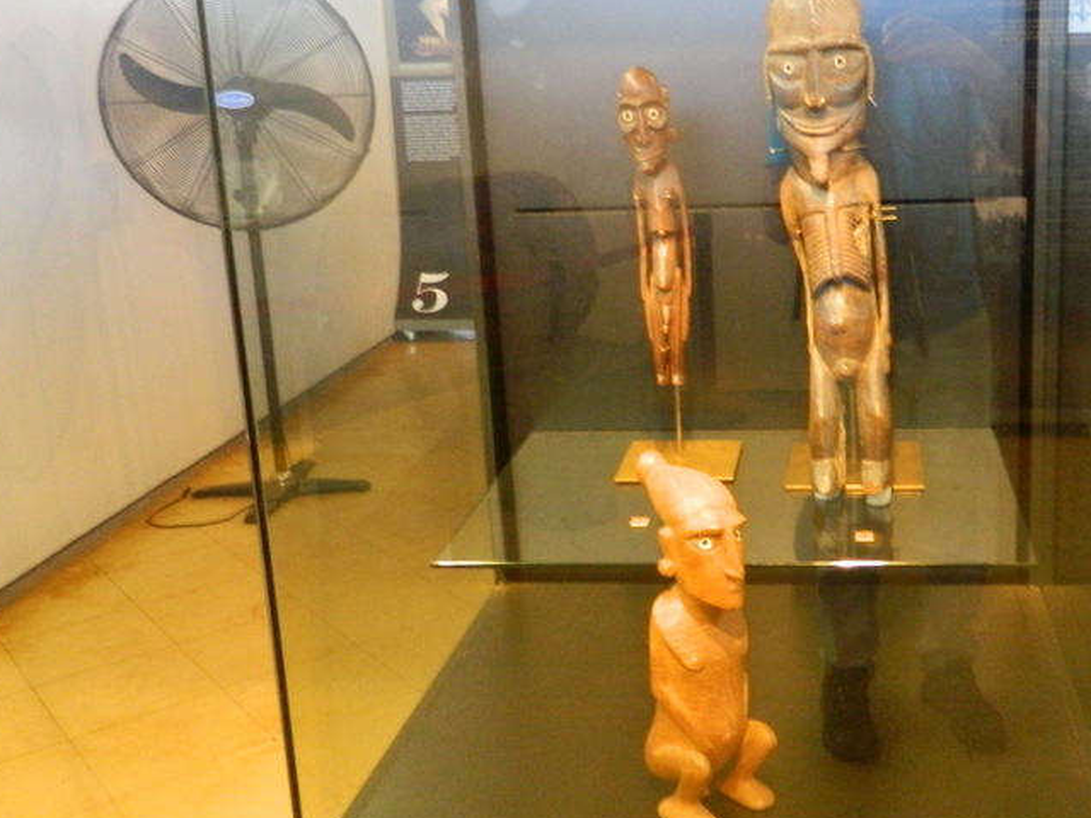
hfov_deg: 46.0
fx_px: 1261
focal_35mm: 40
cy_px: 365
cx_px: 738
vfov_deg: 35.9
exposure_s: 1/4
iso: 400
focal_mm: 4.5
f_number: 3.1
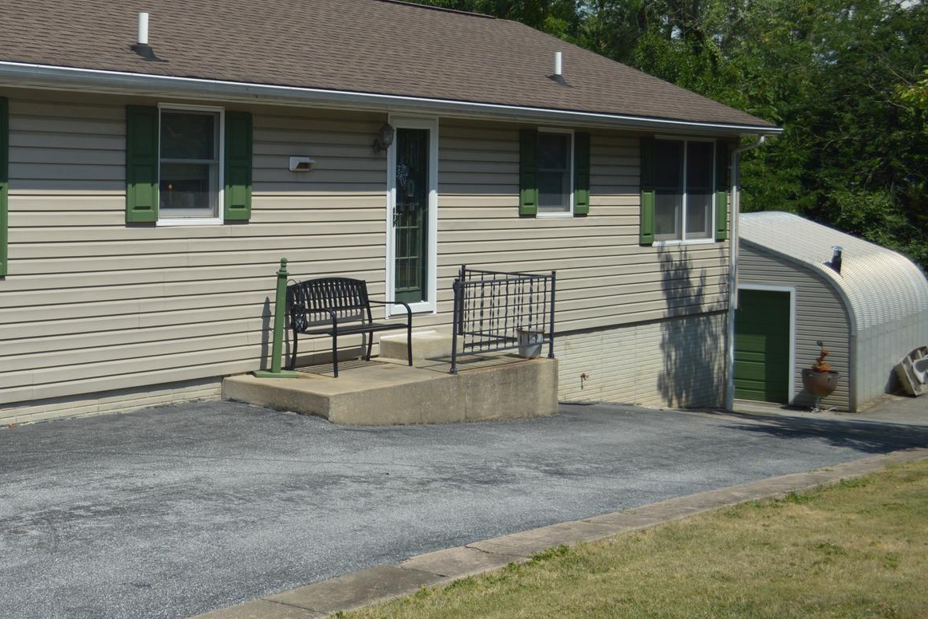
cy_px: 193
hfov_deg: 33.1
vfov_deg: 23.2
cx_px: 136
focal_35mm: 58
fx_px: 1495
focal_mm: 22
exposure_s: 1/1250
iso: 100
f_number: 3.8
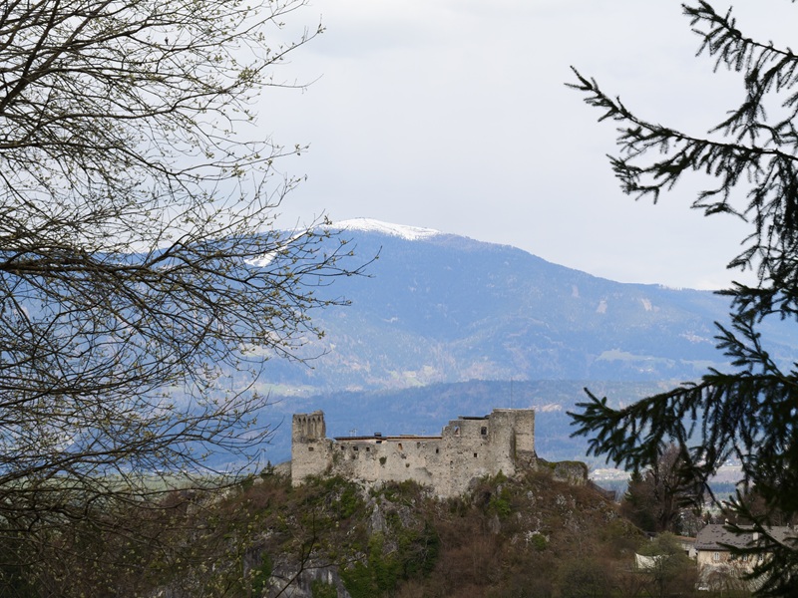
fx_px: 2766
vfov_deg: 12.3
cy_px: 299
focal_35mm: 120
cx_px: 399
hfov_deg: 16.4
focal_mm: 60
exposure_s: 1/160
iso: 100
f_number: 8
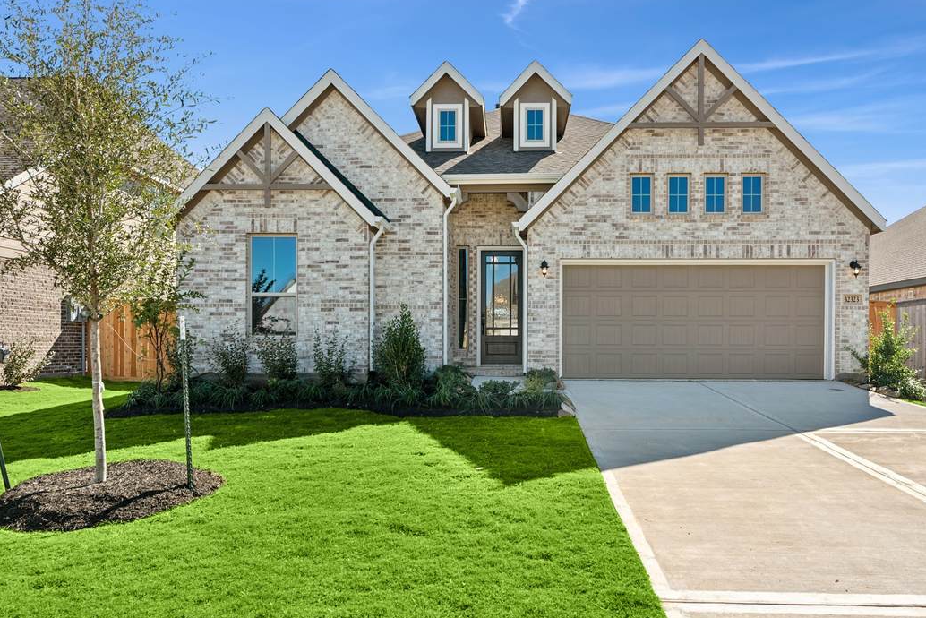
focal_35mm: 26
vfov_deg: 49.5
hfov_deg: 69.3
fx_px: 669
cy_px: 332
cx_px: 500
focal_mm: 21
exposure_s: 1/100
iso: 100
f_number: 9
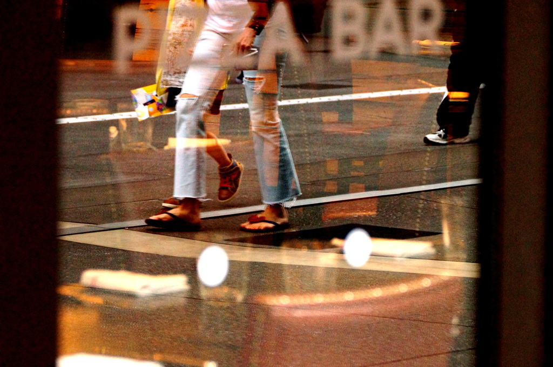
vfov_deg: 6.1
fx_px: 3452
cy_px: 184
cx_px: 276
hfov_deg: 9.2
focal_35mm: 225
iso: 3200
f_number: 8
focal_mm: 150
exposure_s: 1/250
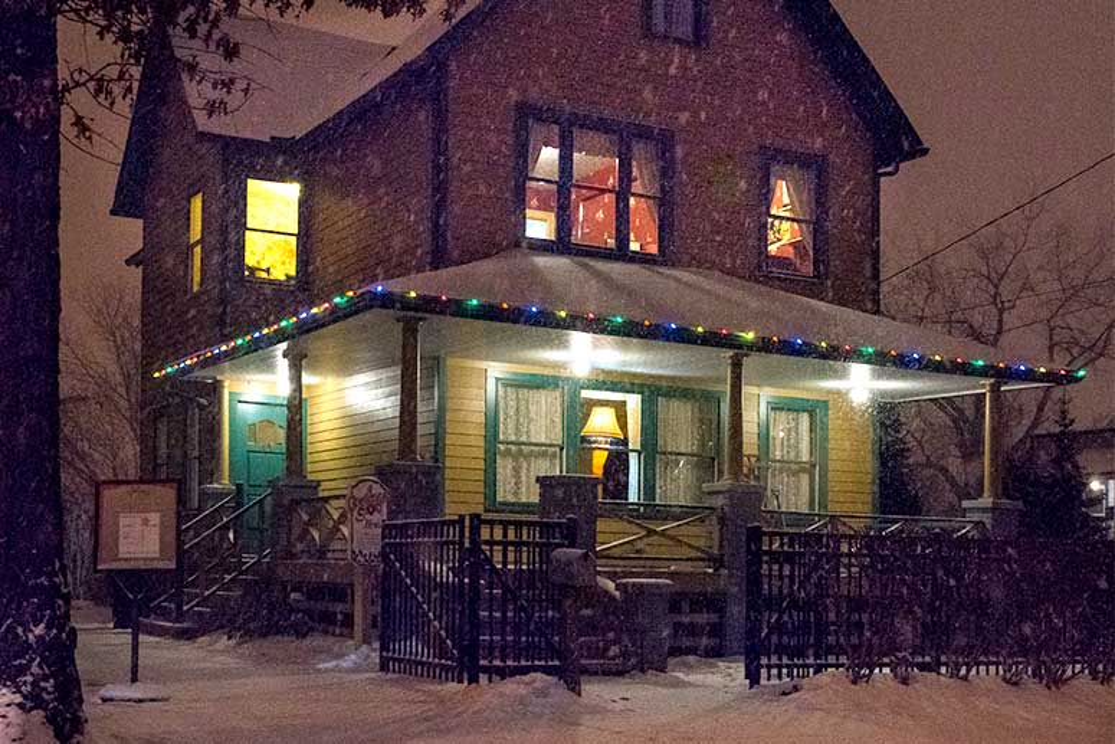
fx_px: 1084
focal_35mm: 35
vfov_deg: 37.9
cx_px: 558
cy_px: 372
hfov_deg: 54.4
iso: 3200
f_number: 6.3
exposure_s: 1/125
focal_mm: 35
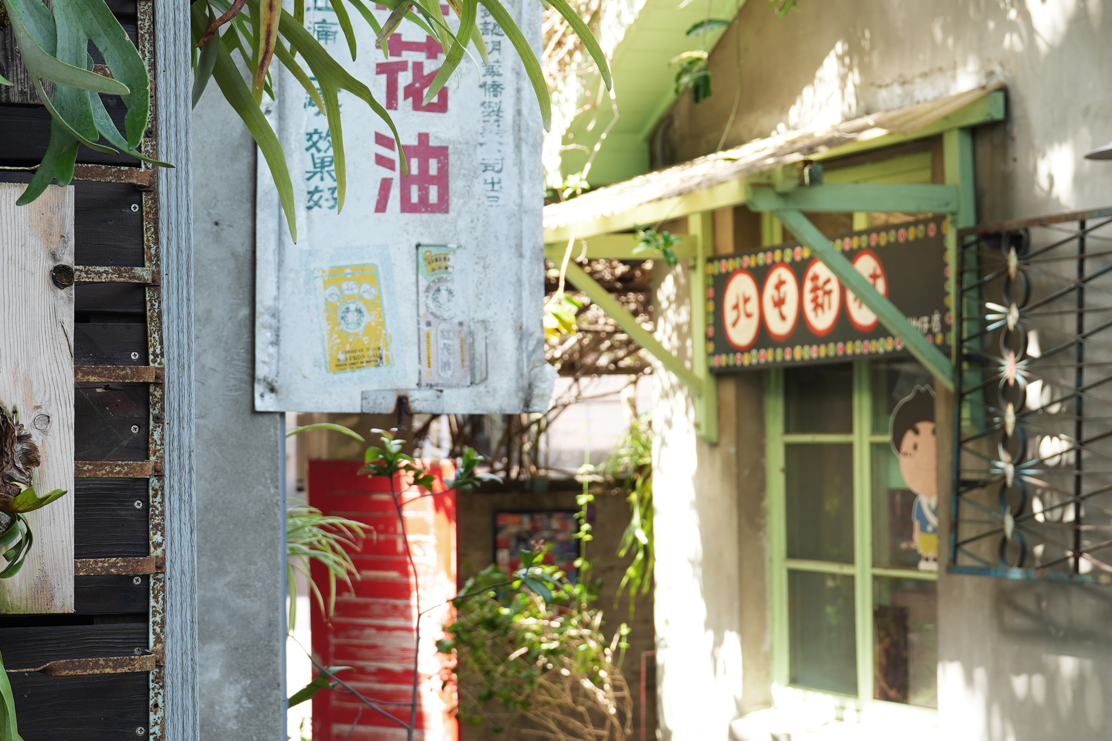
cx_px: 414
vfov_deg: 16.8
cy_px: 439
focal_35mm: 81
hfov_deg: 25.0
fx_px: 2502
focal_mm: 34
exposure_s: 1/50
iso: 100
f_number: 4.5
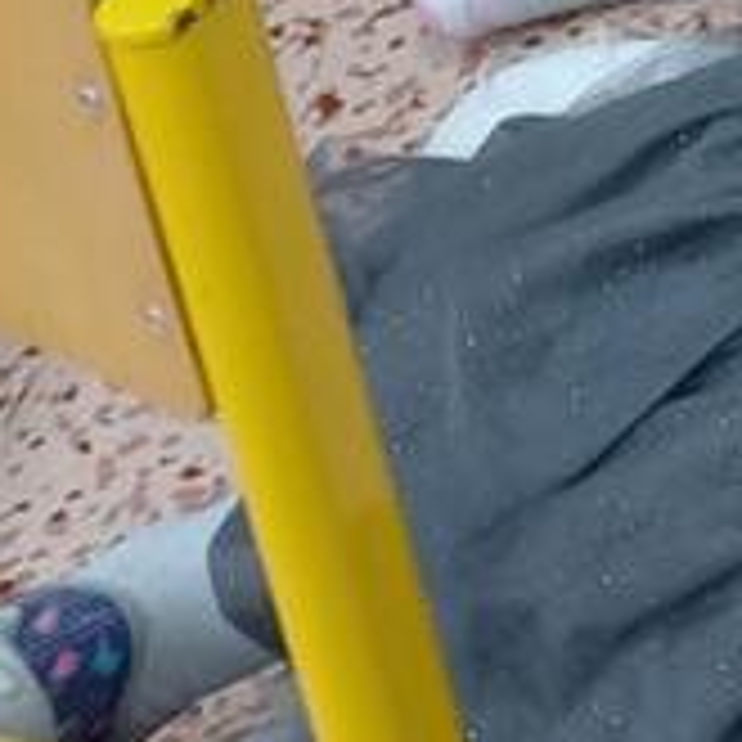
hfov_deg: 8.4
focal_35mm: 179
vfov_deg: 9.6
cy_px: -238
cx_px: 2132
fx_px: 4341
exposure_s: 1/50
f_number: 1.8
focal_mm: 4.65
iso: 320
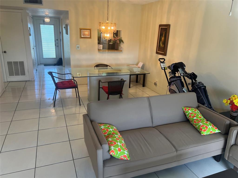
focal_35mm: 26
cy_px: 89
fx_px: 179
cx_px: 119
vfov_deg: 53.1
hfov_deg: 67.3
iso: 100
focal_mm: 5.7
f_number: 1.5
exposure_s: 1/120
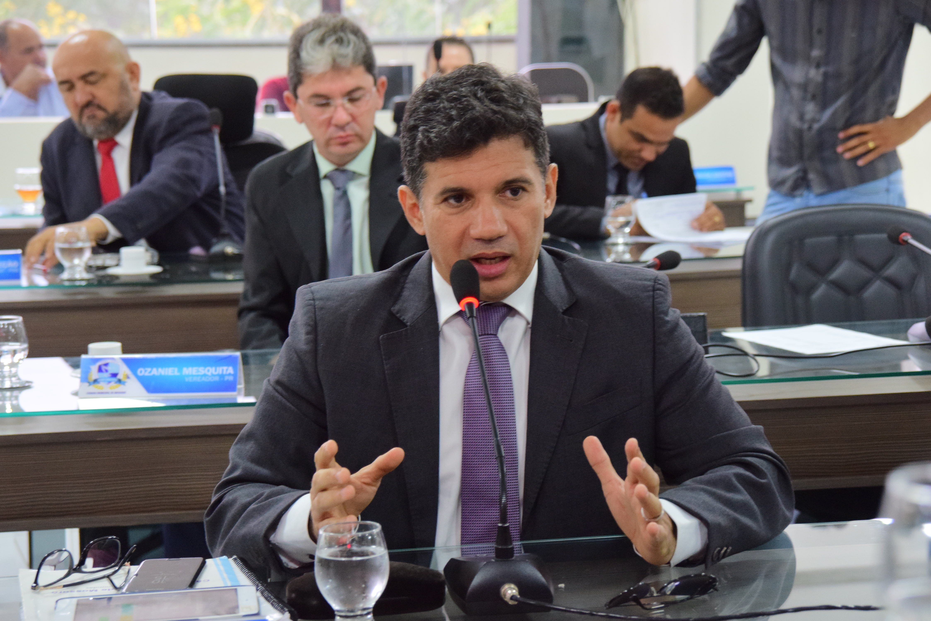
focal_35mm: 188
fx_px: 4850
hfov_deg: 11.0
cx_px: 466
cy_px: 310
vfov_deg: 7.3
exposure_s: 1/60
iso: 1600
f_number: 5.6
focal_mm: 125
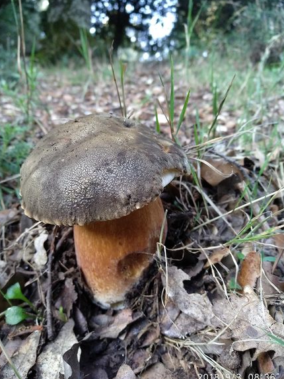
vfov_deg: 73.9
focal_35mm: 23
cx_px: 139
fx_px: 252
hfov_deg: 58.8
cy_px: 195
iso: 400
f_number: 2.2
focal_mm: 3.81
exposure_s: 1/33
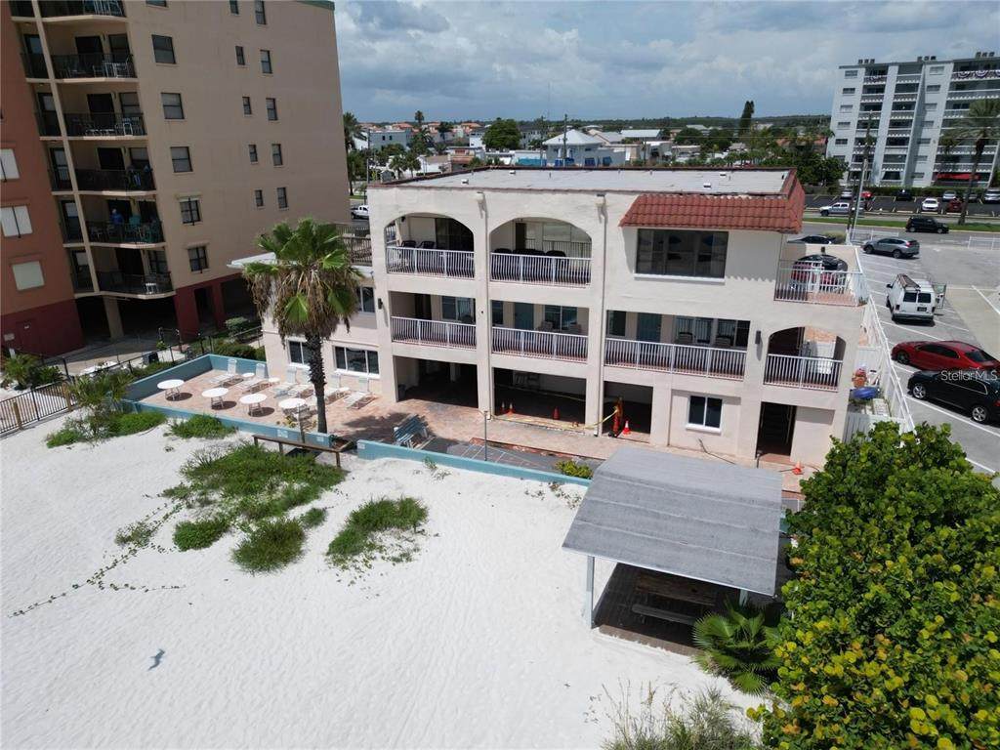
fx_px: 693
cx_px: 500
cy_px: 375
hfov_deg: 71.6
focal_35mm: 24
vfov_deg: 56.8
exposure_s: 1/6000
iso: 110
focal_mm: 6.72
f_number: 1.7
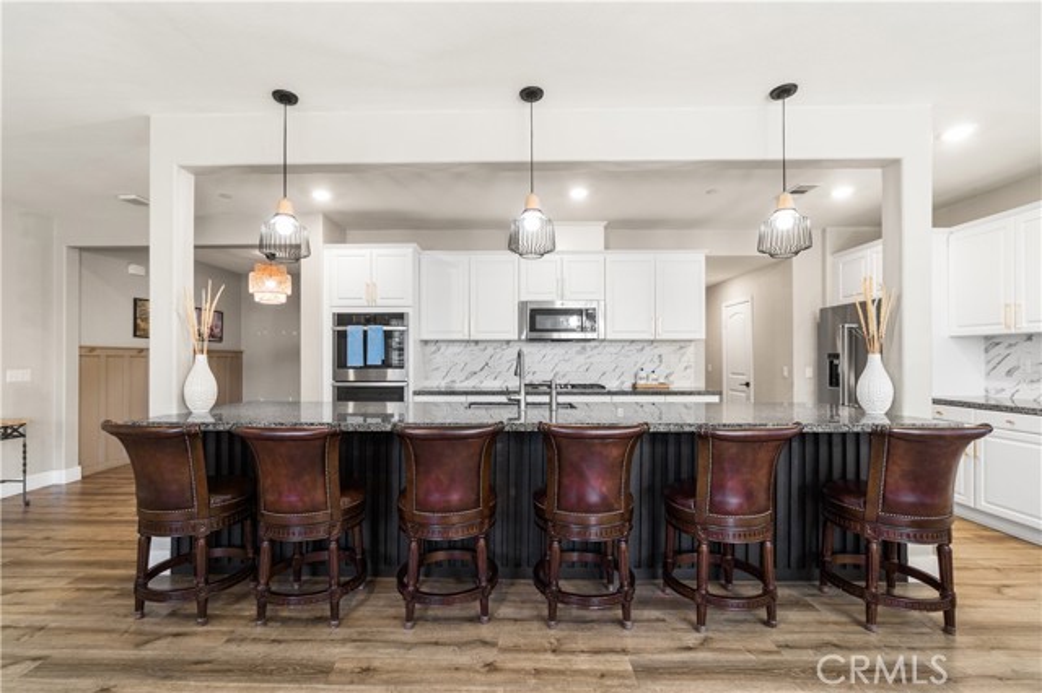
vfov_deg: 77.3
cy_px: 346
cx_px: 521
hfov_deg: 100.4
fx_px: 434
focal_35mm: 15
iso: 320
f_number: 8
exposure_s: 1/4
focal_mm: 10
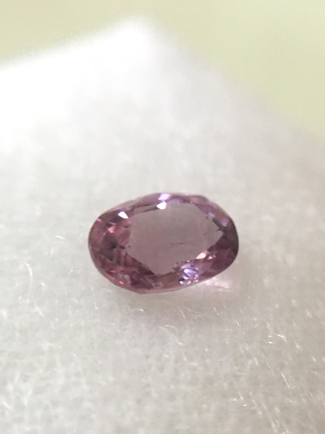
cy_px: 217
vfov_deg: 61.7
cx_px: 162
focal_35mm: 29
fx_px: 363
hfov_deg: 48.2
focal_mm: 4.15
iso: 160
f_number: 2.2
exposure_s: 1/33
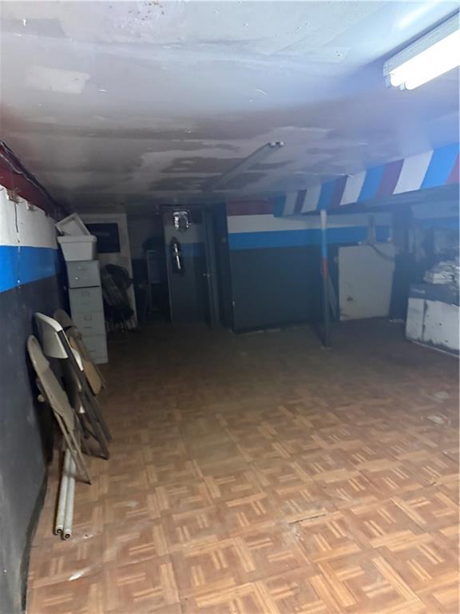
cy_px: 307
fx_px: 425
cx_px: 230
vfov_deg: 71.6
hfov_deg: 56.8
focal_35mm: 24
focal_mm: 6.76
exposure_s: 1/30
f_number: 1.78
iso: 800
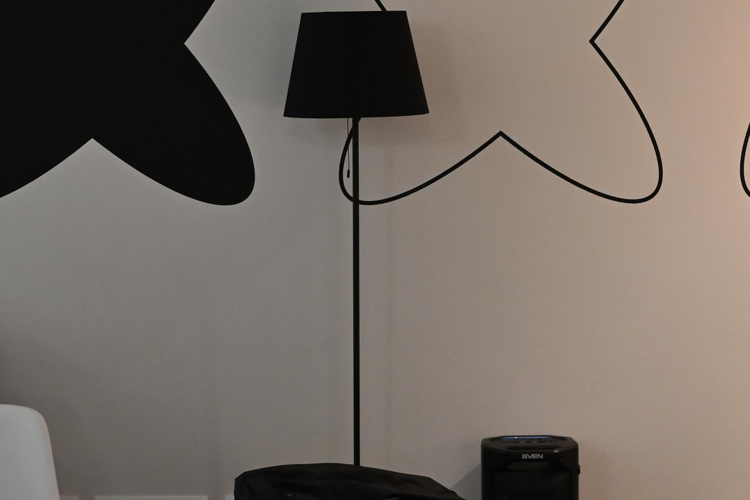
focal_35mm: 95
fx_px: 1979
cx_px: 452
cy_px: 236
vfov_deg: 14.4
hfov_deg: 21.4
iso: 2000
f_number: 4
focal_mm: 40
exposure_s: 1/125
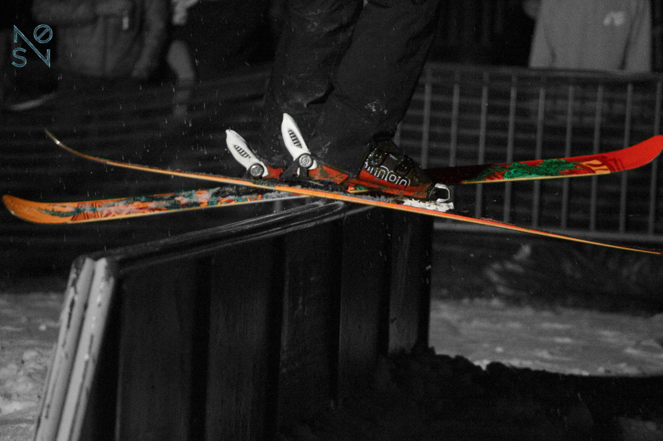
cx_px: 332
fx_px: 5520
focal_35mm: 300
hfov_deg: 6.9
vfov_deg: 4.6
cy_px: 220
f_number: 6.3
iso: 12800
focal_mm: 200
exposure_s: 1/250
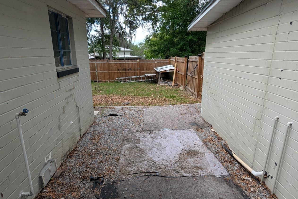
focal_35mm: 21
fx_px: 174
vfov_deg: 59.5
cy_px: 103
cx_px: 151
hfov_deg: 81.2
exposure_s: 1/684
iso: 50
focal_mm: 2.35
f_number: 2.2
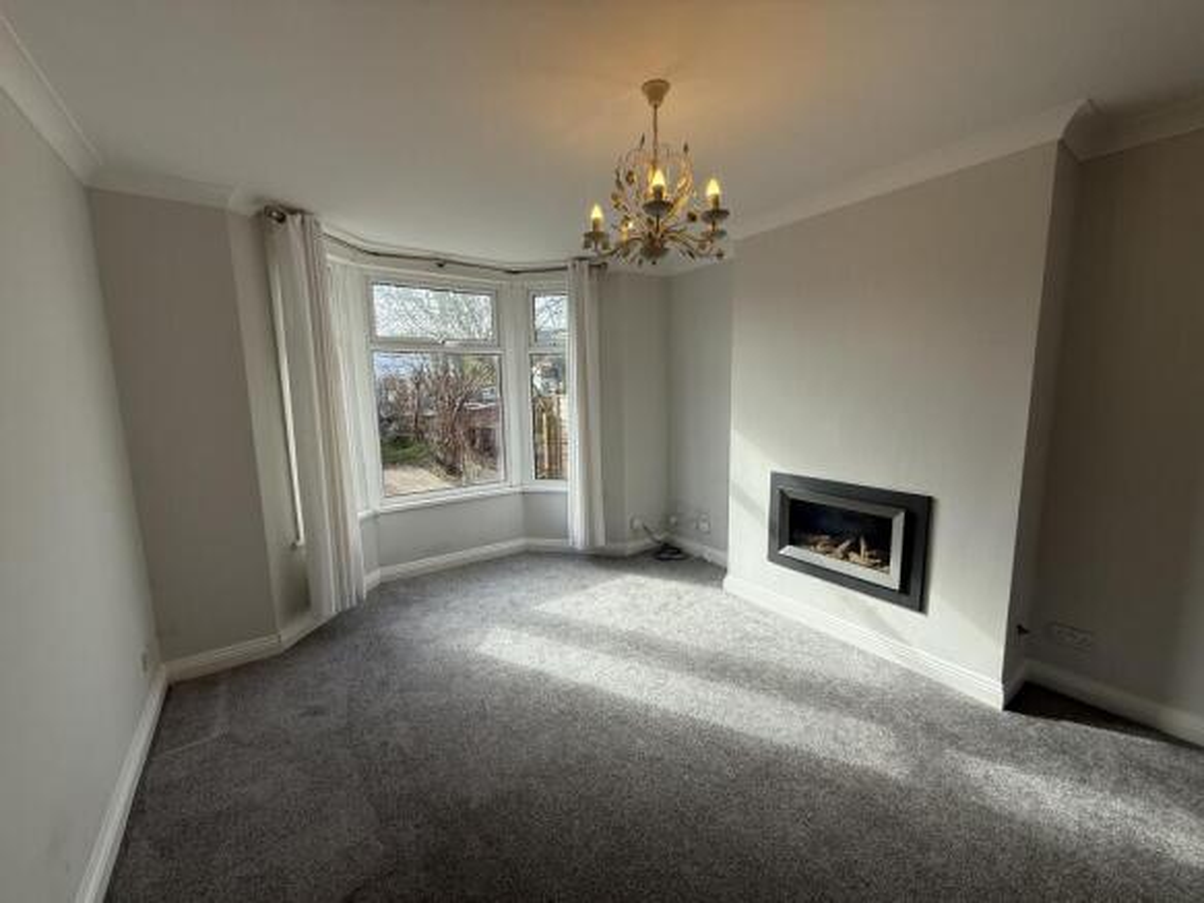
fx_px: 487
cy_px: 452
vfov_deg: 85.7
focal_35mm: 14
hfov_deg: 102.1
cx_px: 602
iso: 50
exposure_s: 1/439
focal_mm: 2.22
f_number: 2.2
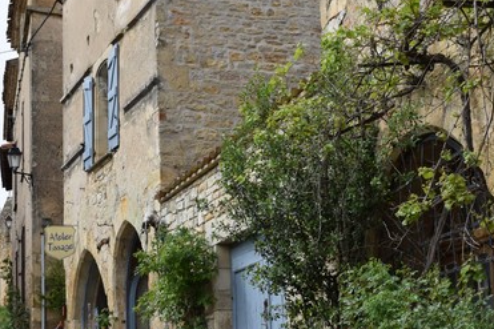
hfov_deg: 24.2
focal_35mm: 84
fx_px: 1152
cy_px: 212
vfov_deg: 16.2
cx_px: 233
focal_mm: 26
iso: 200
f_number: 9
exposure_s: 1/320
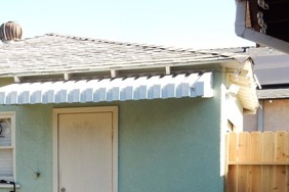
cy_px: 217
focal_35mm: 85
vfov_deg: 15.6
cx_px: 13
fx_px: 682
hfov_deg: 23.1
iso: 125
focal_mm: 6.4
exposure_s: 1/250
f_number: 4
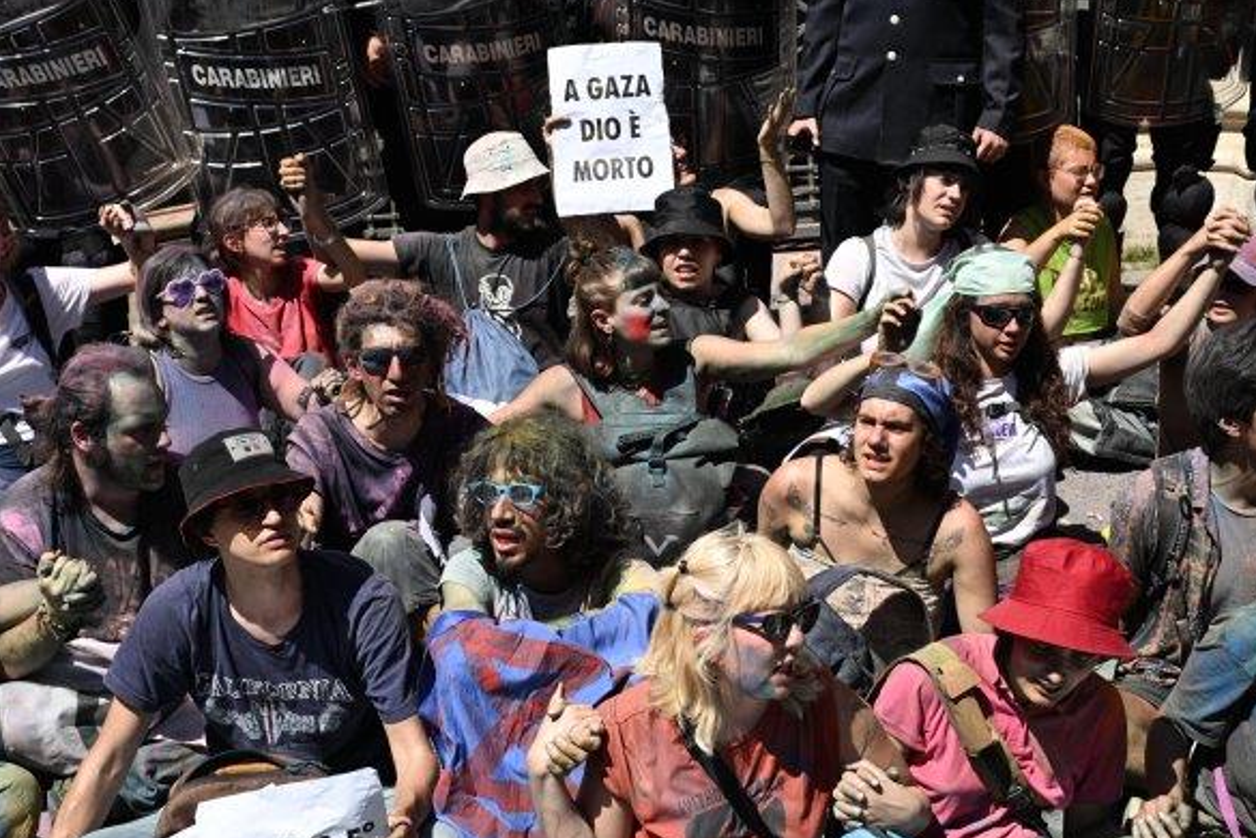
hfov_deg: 31.8
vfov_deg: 21.5
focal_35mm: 63
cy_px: 515
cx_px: 754
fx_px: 2198
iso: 140
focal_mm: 36
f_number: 5.6
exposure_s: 1/320
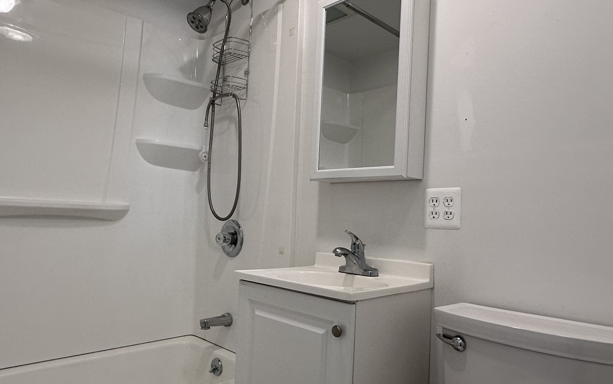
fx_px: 434
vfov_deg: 47.5
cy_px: 216
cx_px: 270
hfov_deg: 70.2
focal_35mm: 26
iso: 160
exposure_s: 1/120
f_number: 2.2
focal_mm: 2.22
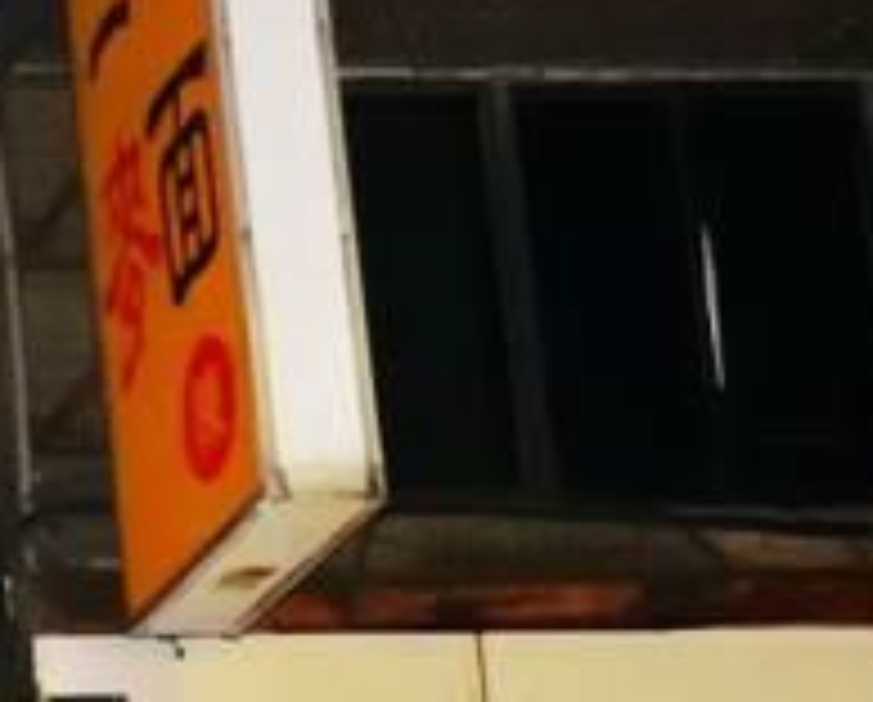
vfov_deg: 10.8
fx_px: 3599
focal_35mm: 139
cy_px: 954
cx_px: -932
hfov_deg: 12.1
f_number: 3.5
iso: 5000
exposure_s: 1/60
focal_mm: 20
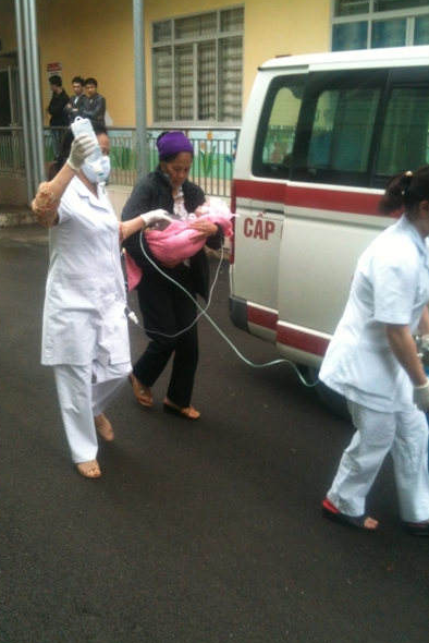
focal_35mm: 37
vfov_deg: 51.9
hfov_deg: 35.9
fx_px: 661
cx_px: 185
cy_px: 322
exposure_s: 1/120
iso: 100
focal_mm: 3.85
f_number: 2.8
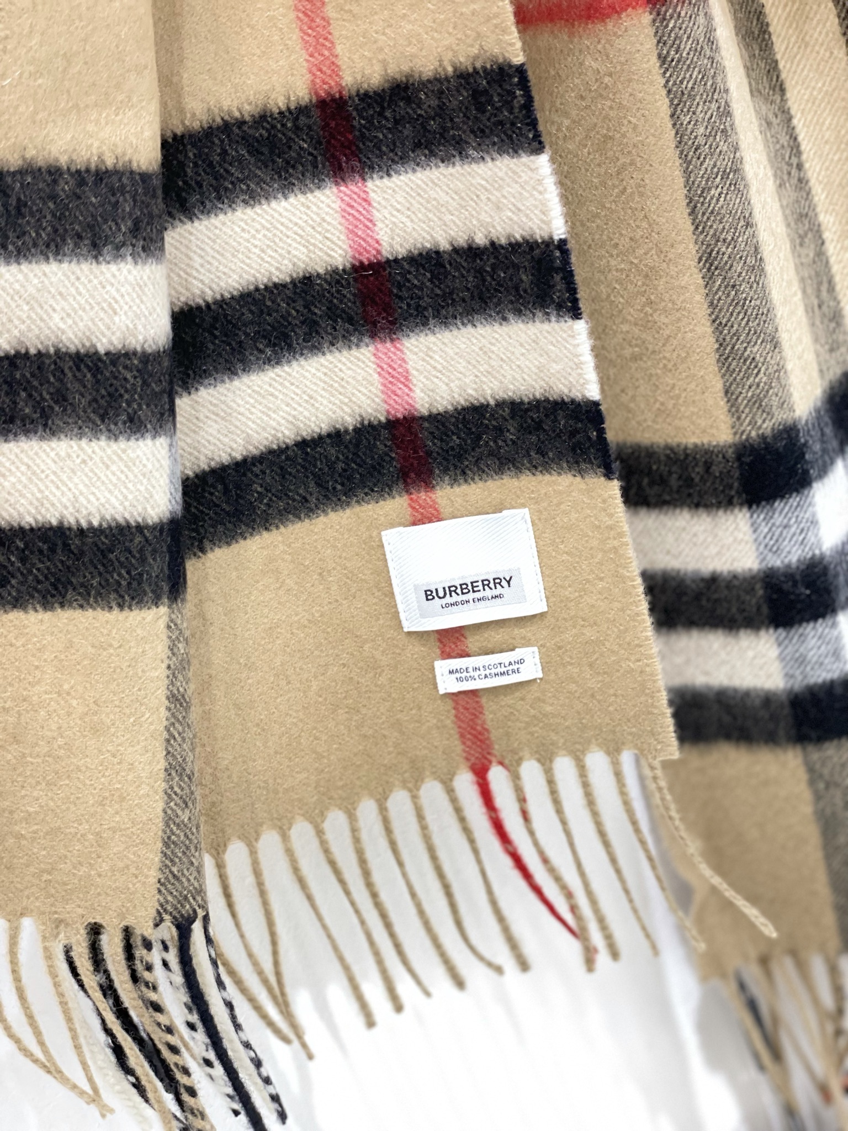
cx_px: 424
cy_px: 566
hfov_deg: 28.0
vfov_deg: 36.8
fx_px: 1698
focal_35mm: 52
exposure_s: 1/100
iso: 250
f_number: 2
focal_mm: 6
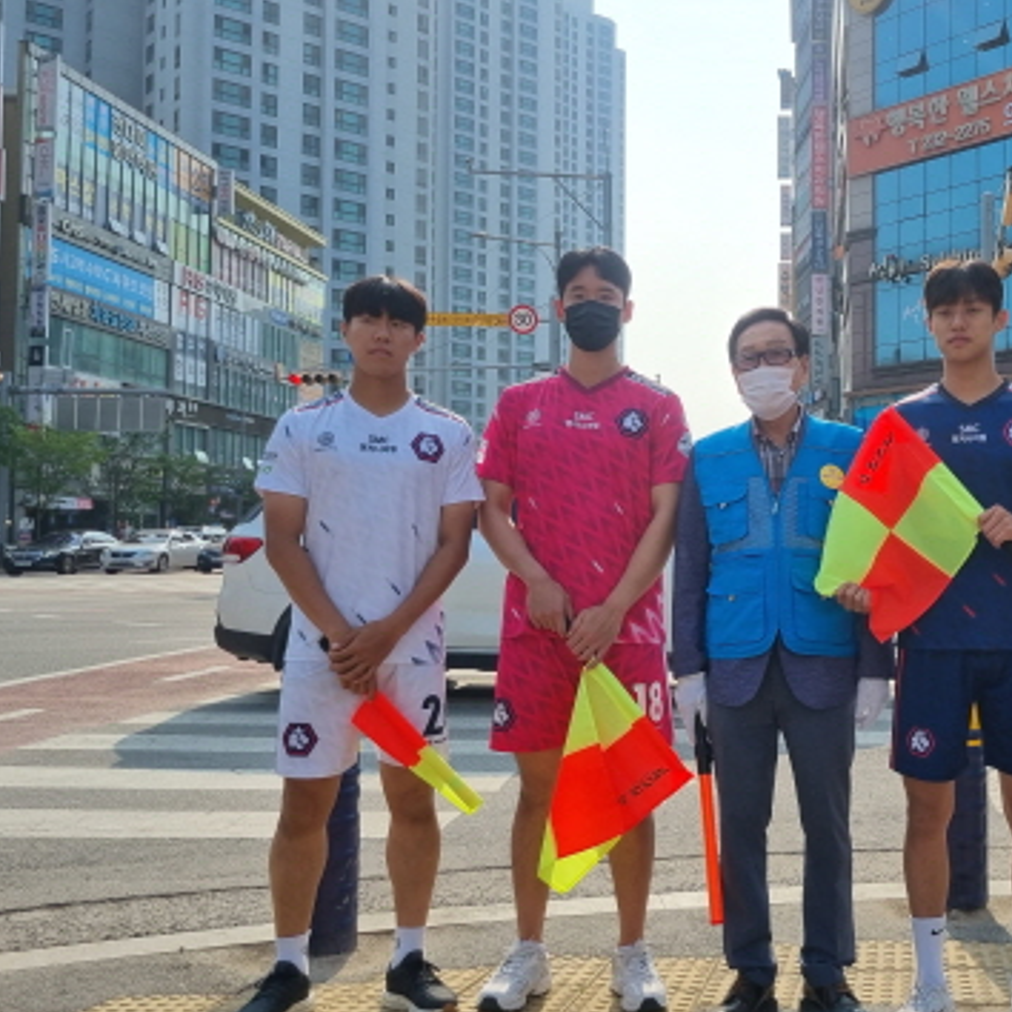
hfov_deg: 41.4
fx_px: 1290
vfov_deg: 42.8
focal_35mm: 39
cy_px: 475
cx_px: 780
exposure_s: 1/2408
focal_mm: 5.4
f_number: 1.8
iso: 50
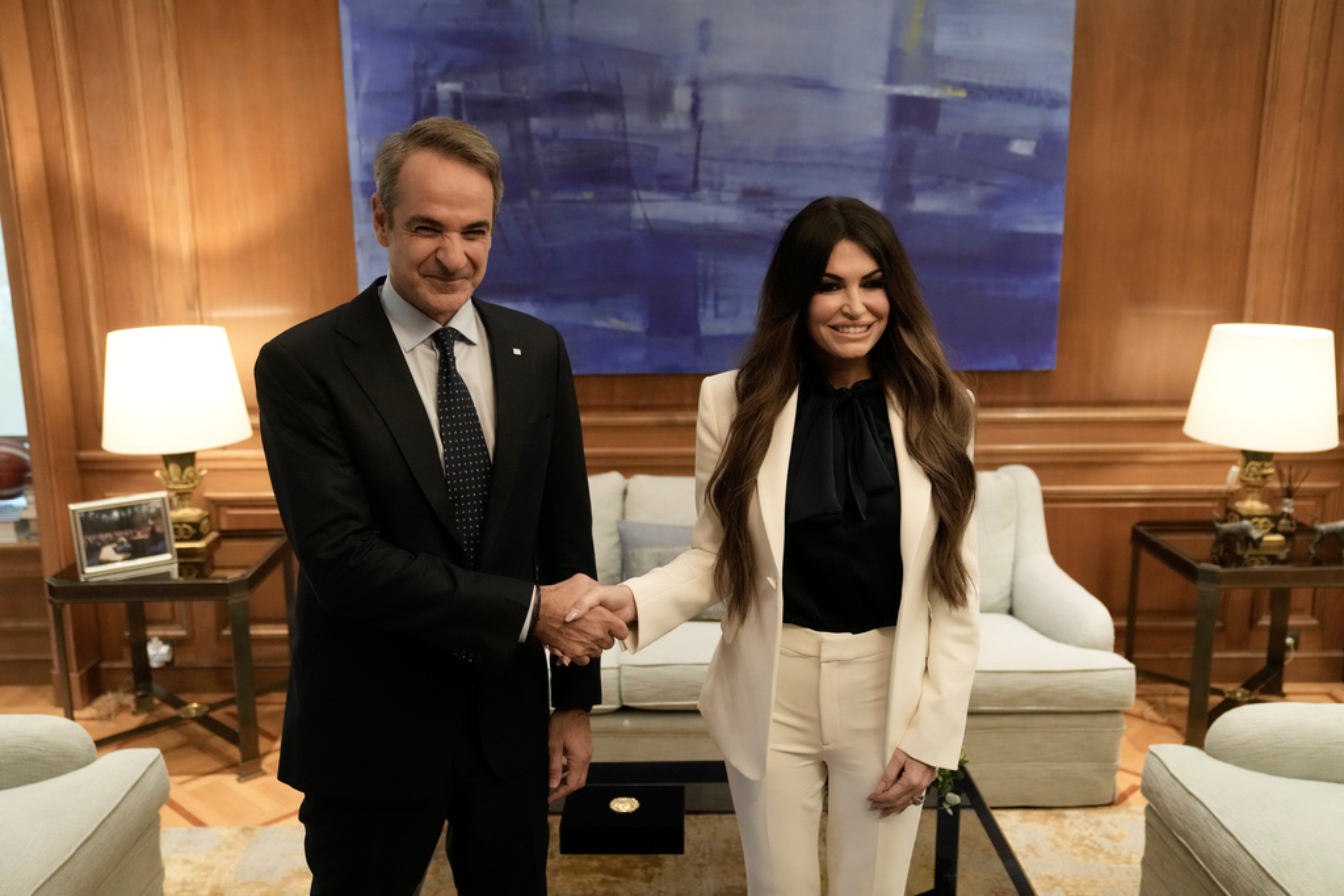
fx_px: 1195
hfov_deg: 58.7
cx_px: 672
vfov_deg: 41.1
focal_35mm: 32
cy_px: 448
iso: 3200
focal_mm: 32
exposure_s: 1/250
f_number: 2.8
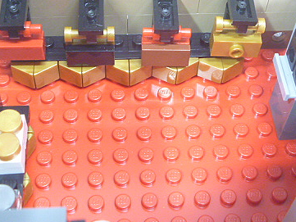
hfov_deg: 31.2
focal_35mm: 62
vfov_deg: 23.6
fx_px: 530
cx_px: 141
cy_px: 77
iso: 400
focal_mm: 6.3
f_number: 3.5
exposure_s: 1/4
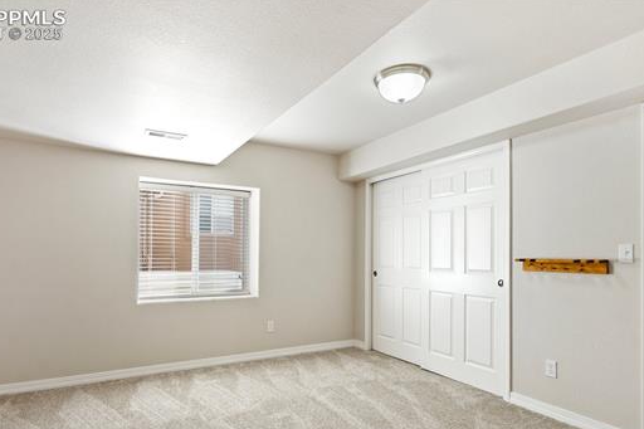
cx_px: 311
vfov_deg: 61.2
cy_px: 264
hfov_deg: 84.0
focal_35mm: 20
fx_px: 358
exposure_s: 1/4
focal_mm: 16
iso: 100
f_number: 5.6
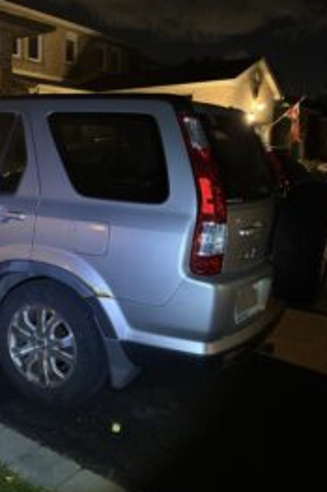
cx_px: -4
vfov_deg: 50.7
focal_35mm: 38
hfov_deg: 32.1
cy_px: 228
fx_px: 518
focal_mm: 6.76
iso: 1250
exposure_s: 1/30
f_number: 1.78
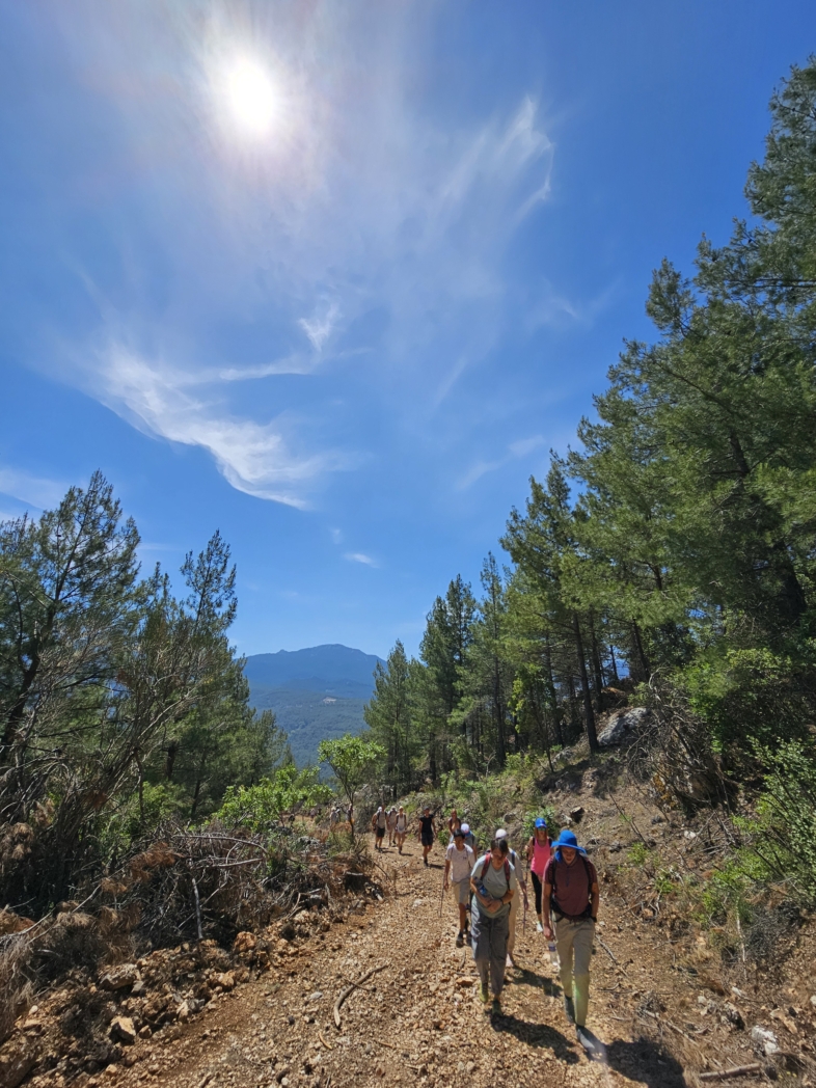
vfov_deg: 106.2
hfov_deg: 89.9
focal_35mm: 13
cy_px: 544
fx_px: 409
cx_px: 408
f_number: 2.2
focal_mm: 2.2
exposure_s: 1/4302
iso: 50
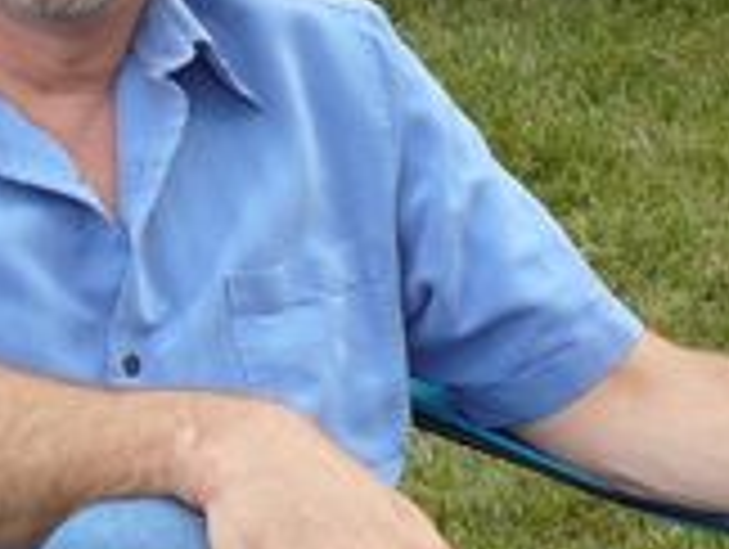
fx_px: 3185
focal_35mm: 151
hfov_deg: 12.9
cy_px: 227
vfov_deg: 9.9
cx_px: 670
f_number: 2.8
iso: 80
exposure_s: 1/125
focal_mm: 5.2
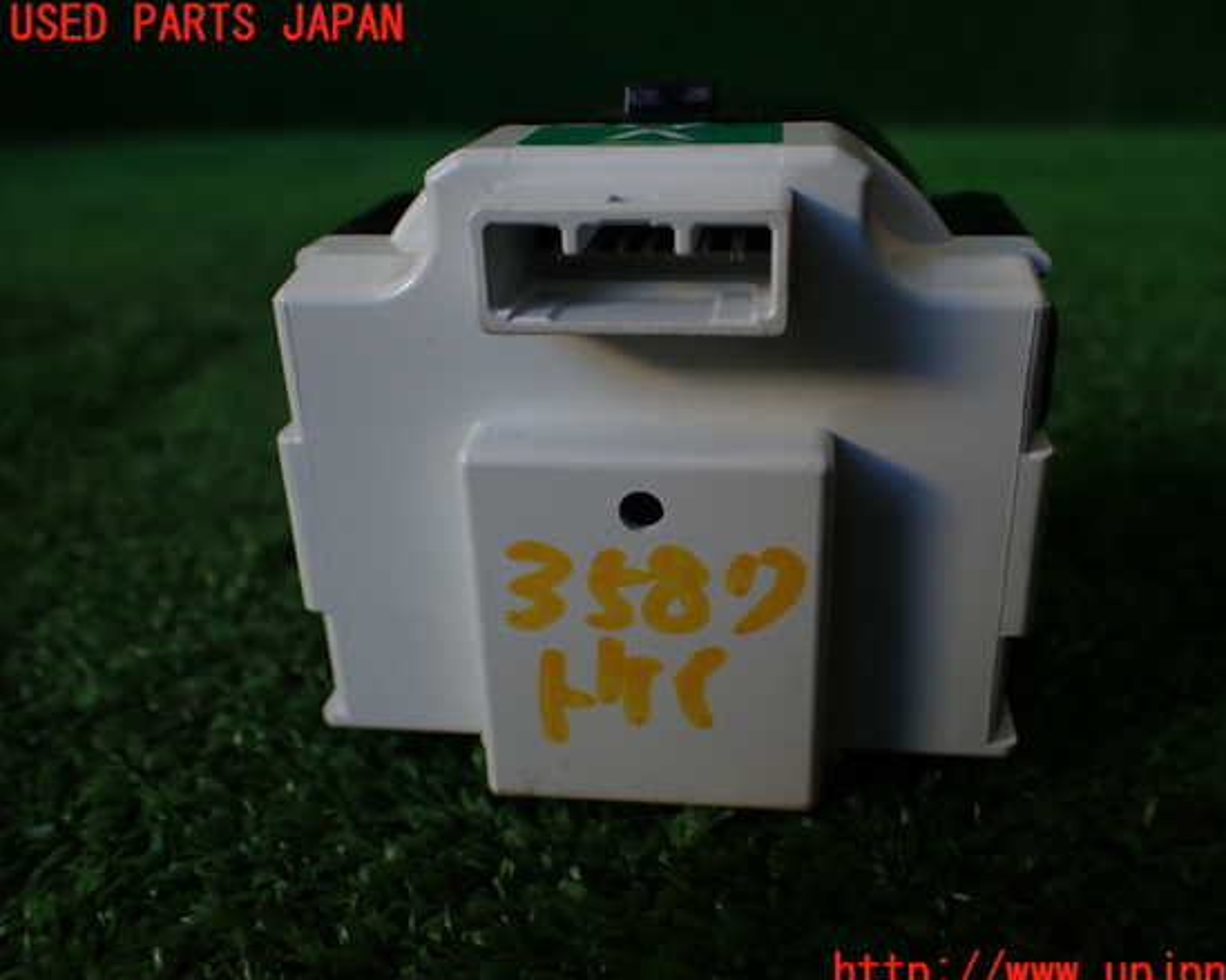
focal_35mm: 32
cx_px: 668
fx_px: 1161
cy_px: 500
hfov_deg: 55.6
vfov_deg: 45.8
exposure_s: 1/125
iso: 125
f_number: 2.3
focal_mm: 5.4
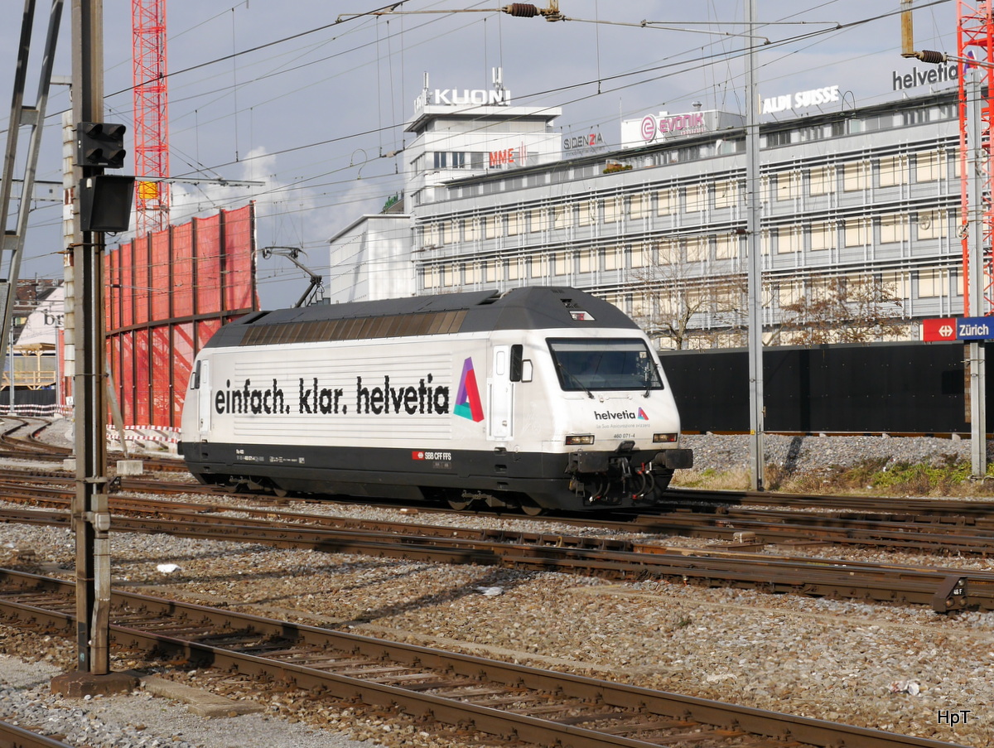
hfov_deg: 36.8
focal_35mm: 52
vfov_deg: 28.1
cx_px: 497
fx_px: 1495
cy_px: 374
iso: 160
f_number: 9
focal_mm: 26
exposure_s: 1/400
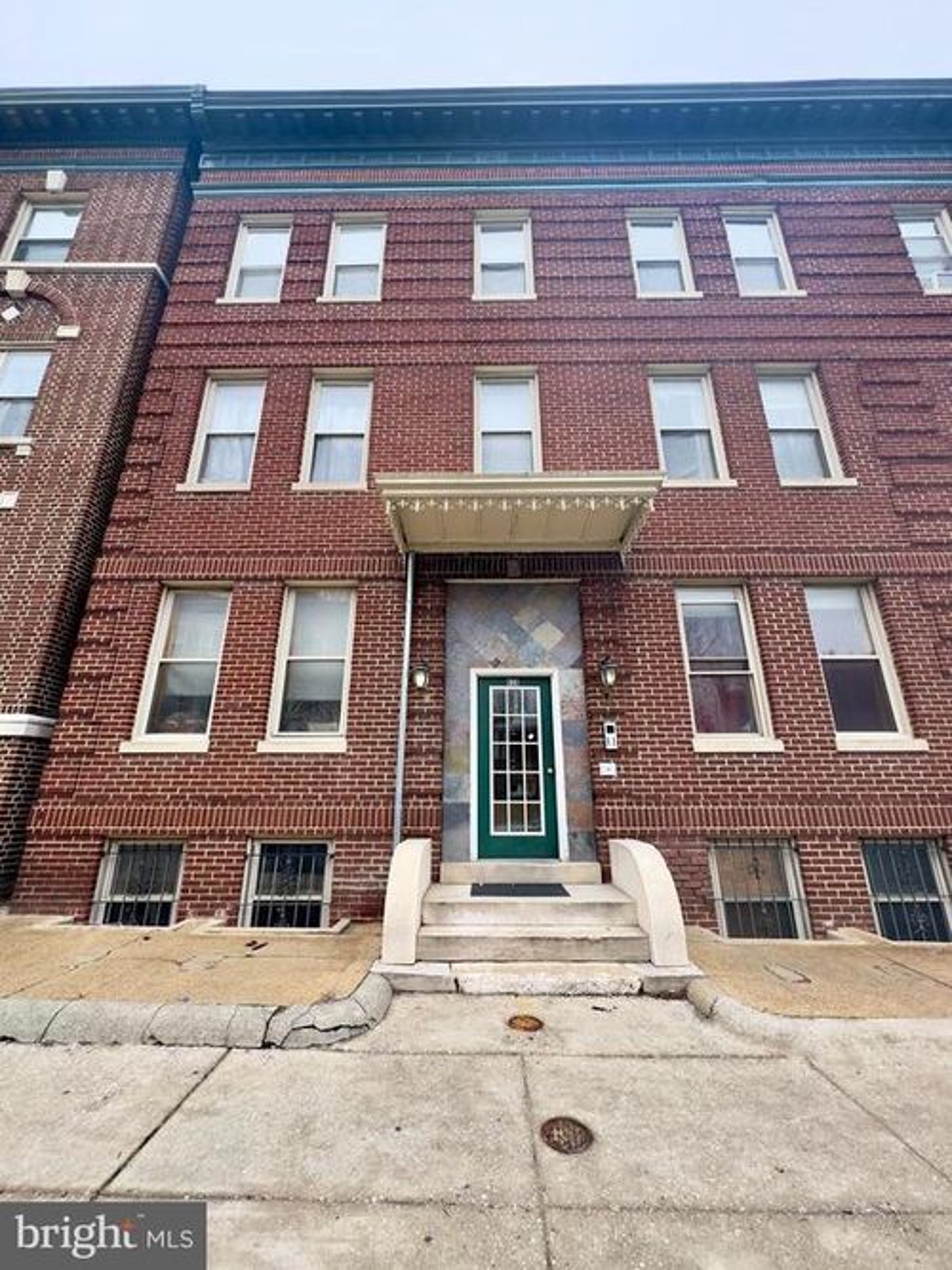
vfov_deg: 102.1
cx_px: 476
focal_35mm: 14
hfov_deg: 85.7
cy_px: 635
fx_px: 514
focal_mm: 2.22
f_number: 2.2
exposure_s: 1/187
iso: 40
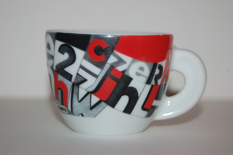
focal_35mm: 120
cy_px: 78
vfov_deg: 11.4
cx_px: 116
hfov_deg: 17.1
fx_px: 776
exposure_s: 1/60
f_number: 5.6
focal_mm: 80
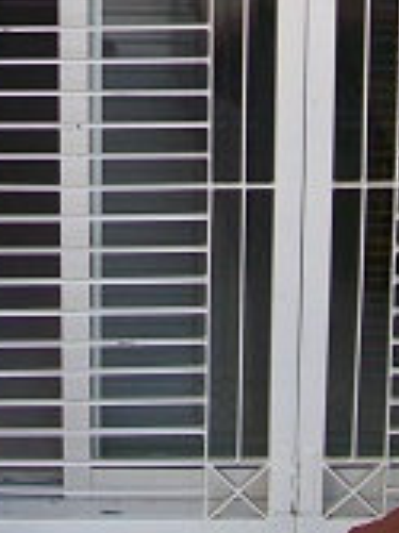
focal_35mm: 112
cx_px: 49
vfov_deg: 16.5
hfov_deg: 13.1
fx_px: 1723
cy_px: -172
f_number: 2.7
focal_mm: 6.1
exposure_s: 1/100
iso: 64
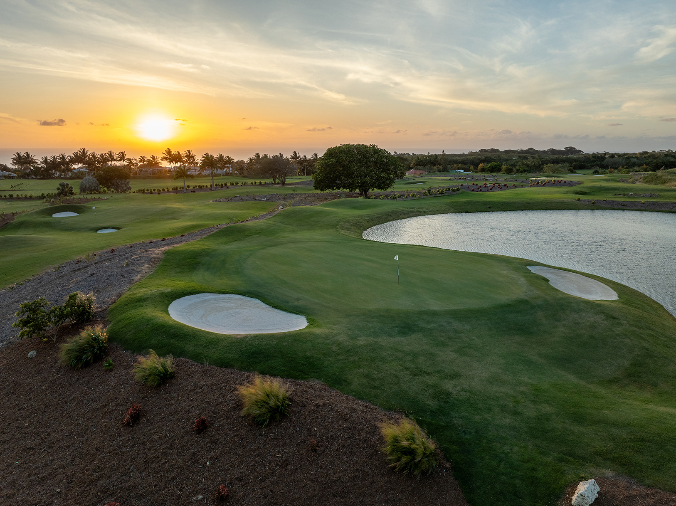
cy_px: 253
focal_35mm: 24
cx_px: 338
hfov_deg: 71.6
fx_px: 468
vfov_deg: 56.8
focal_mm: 12.29
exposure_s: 1/60
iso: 100
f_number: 5.6
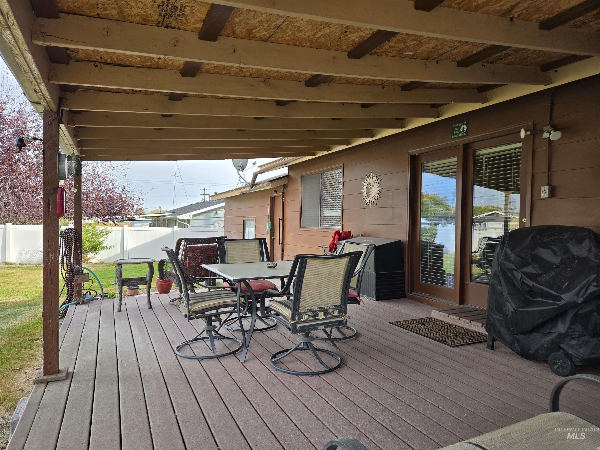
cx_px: 300
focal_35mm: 23
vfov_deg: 58.9
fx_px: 399
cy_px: 225
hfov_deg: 73.9
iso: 25
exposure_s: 1/489
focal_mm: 5.4
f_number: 1.8
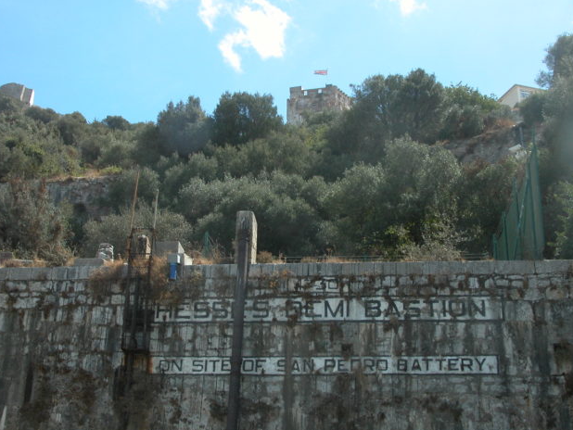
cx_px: 275
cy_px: 221
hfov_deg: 34.9
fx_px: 911
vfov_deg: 26.6
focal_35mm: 55
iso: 100
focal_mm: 12.7
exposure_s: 1/178
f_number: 6.8
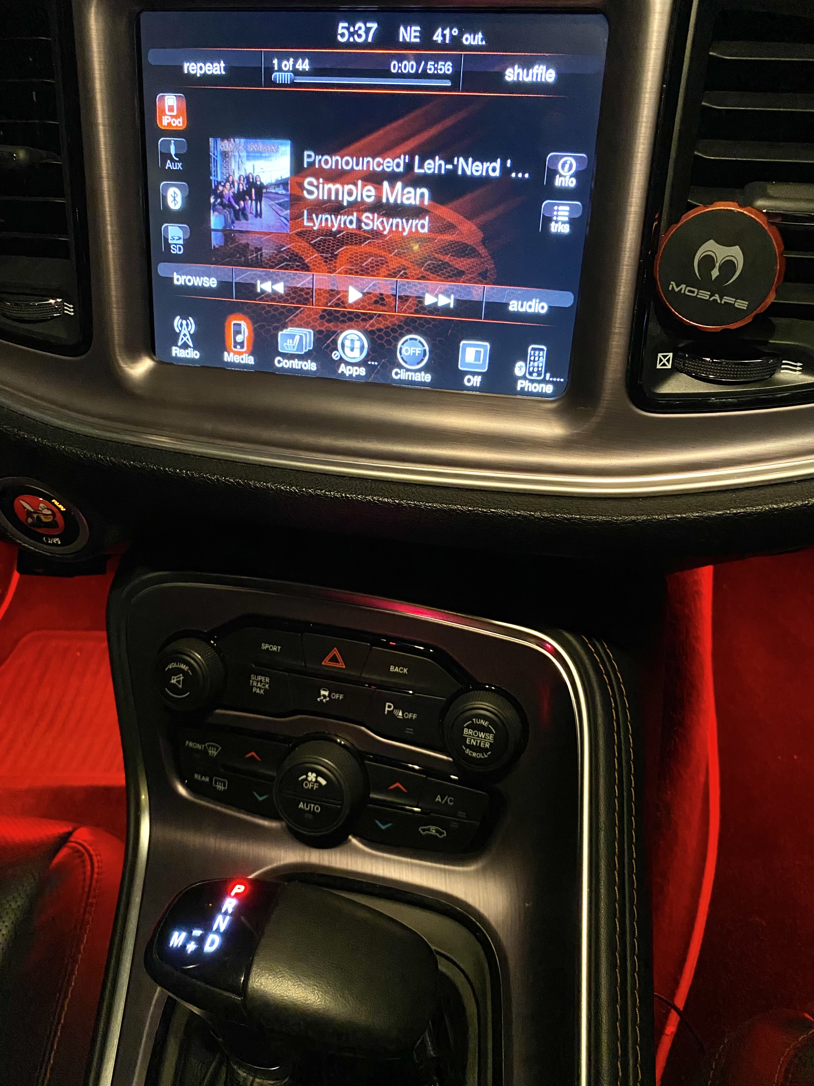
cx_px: 407
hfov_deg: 53.1
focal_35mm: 26
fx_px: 815
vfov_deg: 67.3
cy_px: 543
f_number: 1.8
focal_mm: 4.25
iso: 400
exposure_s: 1/50
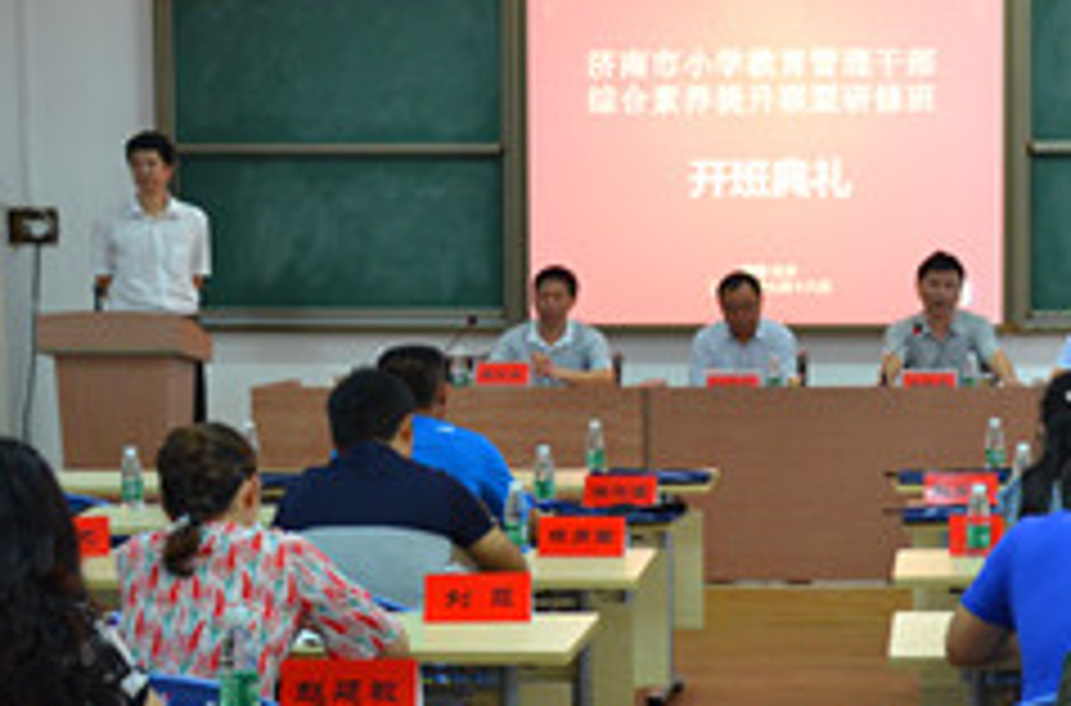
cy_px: 400
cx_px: 814
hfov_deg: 24.5
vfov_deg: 16.5
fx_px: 2431
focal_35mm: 82
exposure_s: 1/30
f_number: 3.8
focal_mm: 26
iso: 800
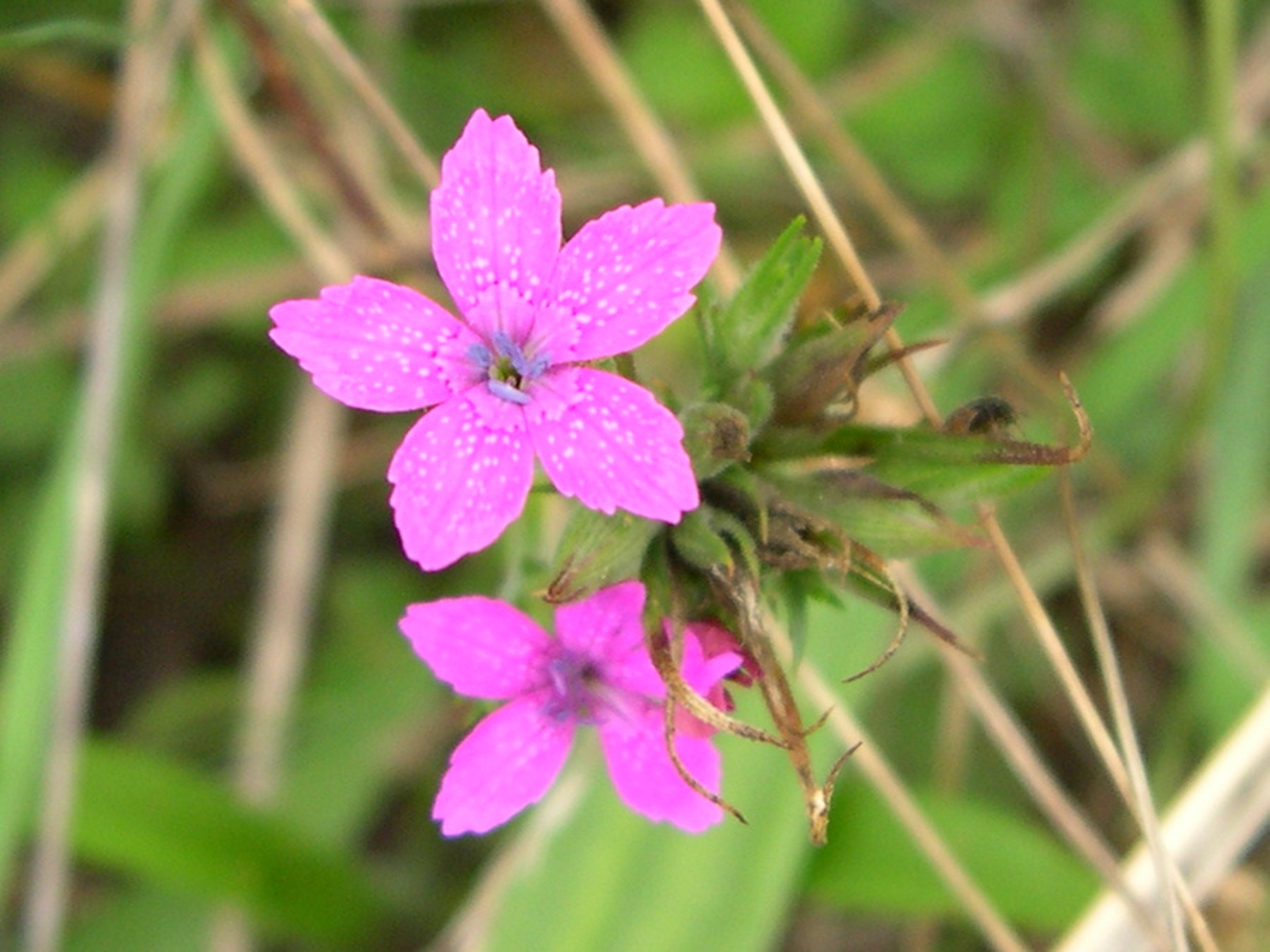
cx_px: 635
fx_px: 1394
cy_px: 476
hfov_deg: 49.0
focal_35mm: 38
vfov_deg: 37.7
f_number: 2.8
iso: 100
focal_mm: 8
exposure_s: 1/148
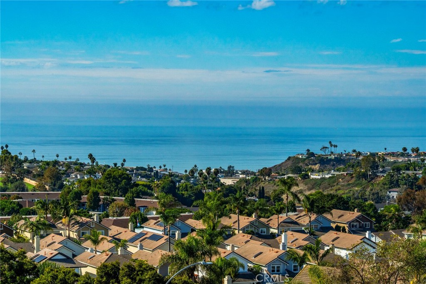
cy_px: 142
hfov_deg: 19.5
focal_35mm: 105
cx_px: 213
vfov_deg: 13.0
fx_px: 1242
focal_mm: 105
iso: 640
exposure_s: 1/800
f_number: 18
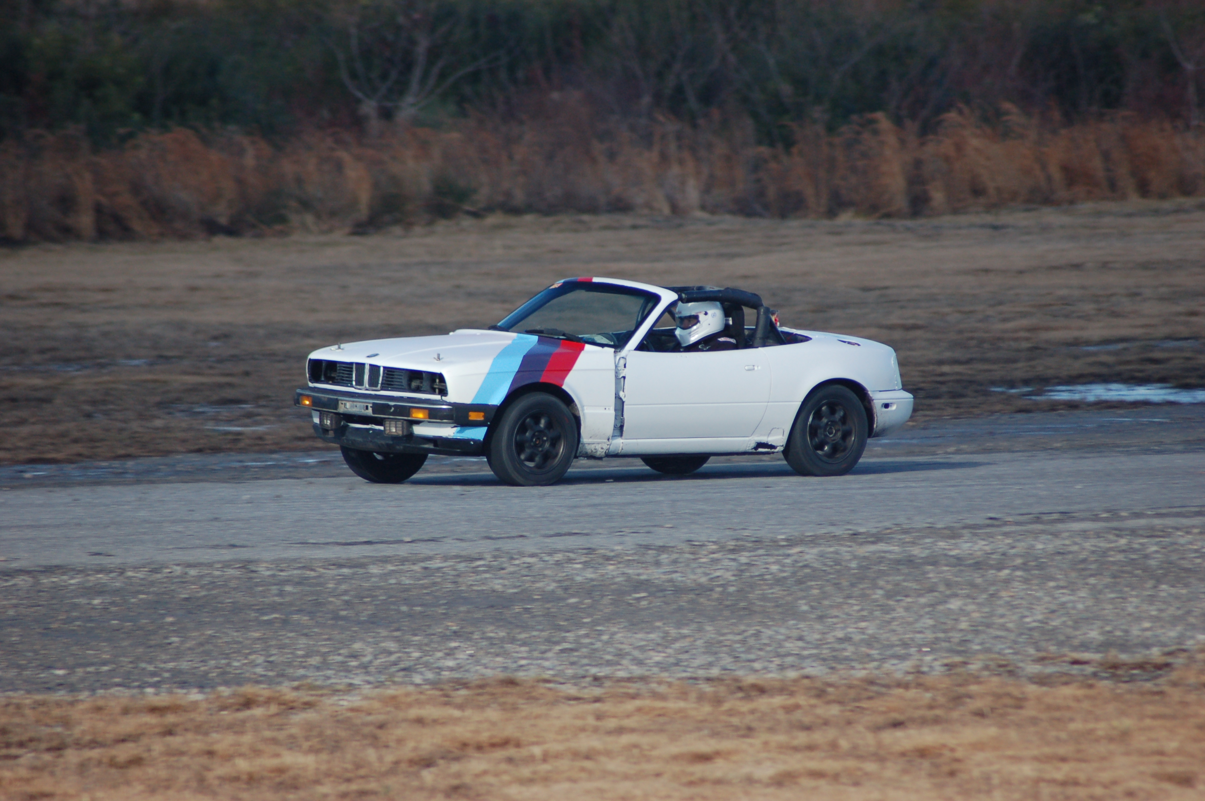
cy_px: 400
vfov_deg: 3.0
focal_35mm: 450
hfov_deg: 4.6
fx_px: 15049
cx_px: 602
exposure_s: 1/400
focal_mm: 300
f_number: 5.6
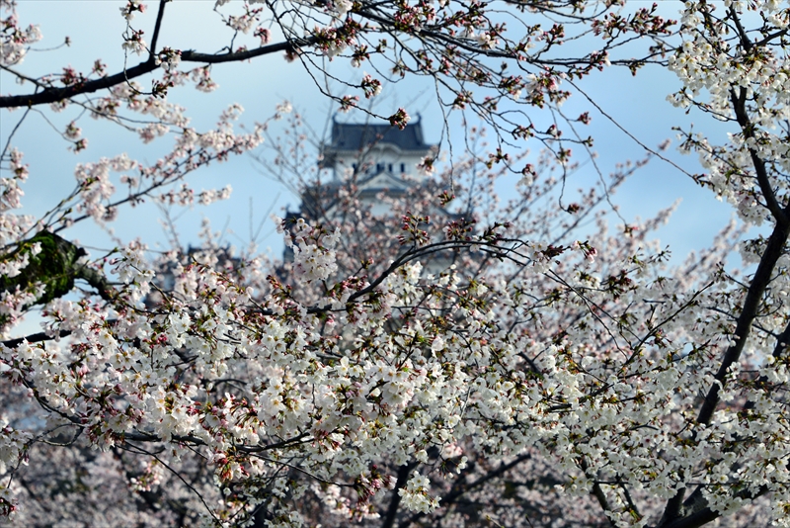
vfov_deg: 13.1
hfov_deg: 19.4
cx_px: 395
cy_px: 264
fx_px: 2305
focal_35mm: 105
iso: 400
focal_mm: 105
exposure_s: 1/500
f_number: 11
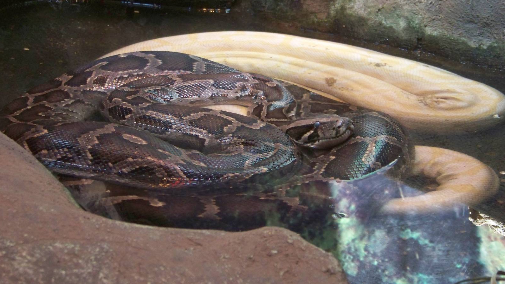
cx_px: 252
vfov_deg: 10.4
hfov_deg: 18.5
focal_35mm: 116
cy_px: 112
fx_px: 1553
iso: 250
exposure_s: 1/40
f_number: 3.2
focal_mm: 17.6
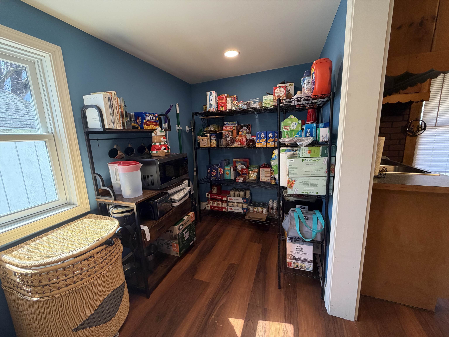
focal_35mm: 14
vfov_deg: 85.7
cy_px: 168
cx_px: 224
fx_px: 182
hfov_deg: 102.1
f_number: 2.2
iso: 200
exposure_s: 1/120
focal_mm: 2.22
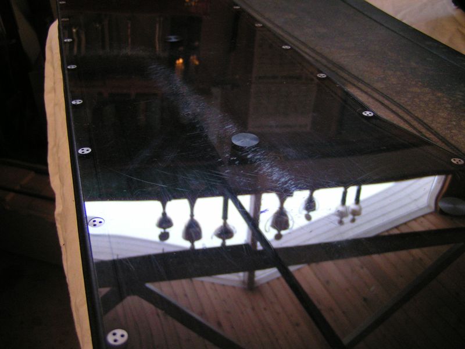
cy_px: 174
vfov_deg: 37.7
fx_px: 510
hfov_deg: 49.0
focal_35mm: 38
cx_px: 232
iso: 200
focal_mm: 5.8
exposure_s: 1/30
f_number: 2.8
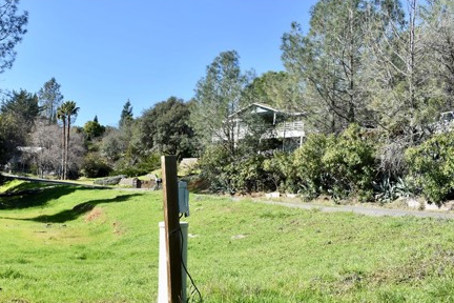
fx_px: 504
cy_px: 213
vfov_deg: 33.0
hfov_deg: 48.0
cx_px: 172
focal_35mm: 40
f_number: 8
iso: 280
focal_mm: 18
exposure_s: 1/500
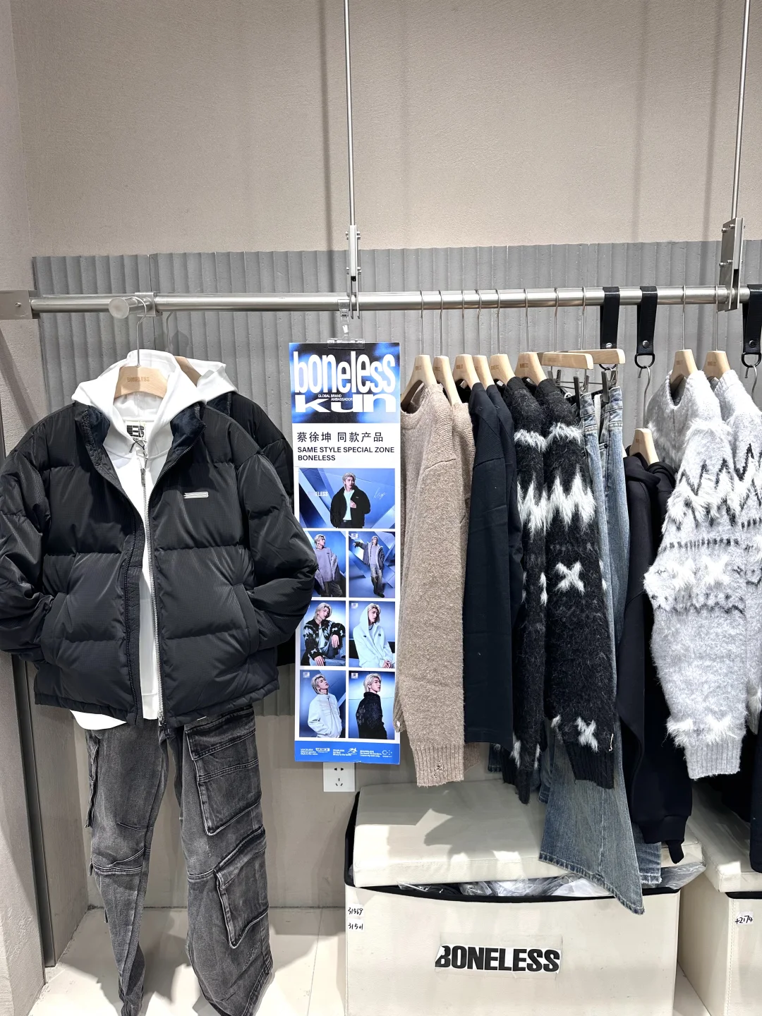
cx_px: 381
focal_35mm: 24
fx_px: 704
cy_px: 508
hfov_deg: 56.8
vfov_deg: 71.6
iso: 64
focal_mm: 6.86
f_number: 1.78
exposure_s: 1/100
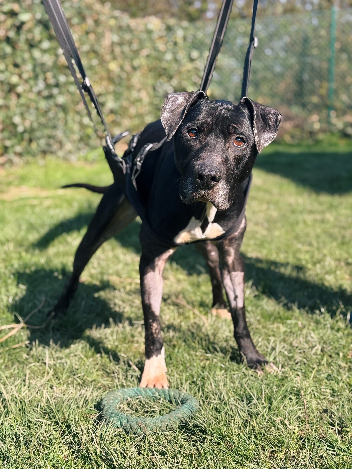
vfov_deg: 36.2
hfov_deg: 27.5
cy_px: 236
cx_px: 162
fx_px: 718
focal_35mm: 53
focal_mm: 6.76
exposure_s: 1/1458
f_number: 1.78
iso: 64
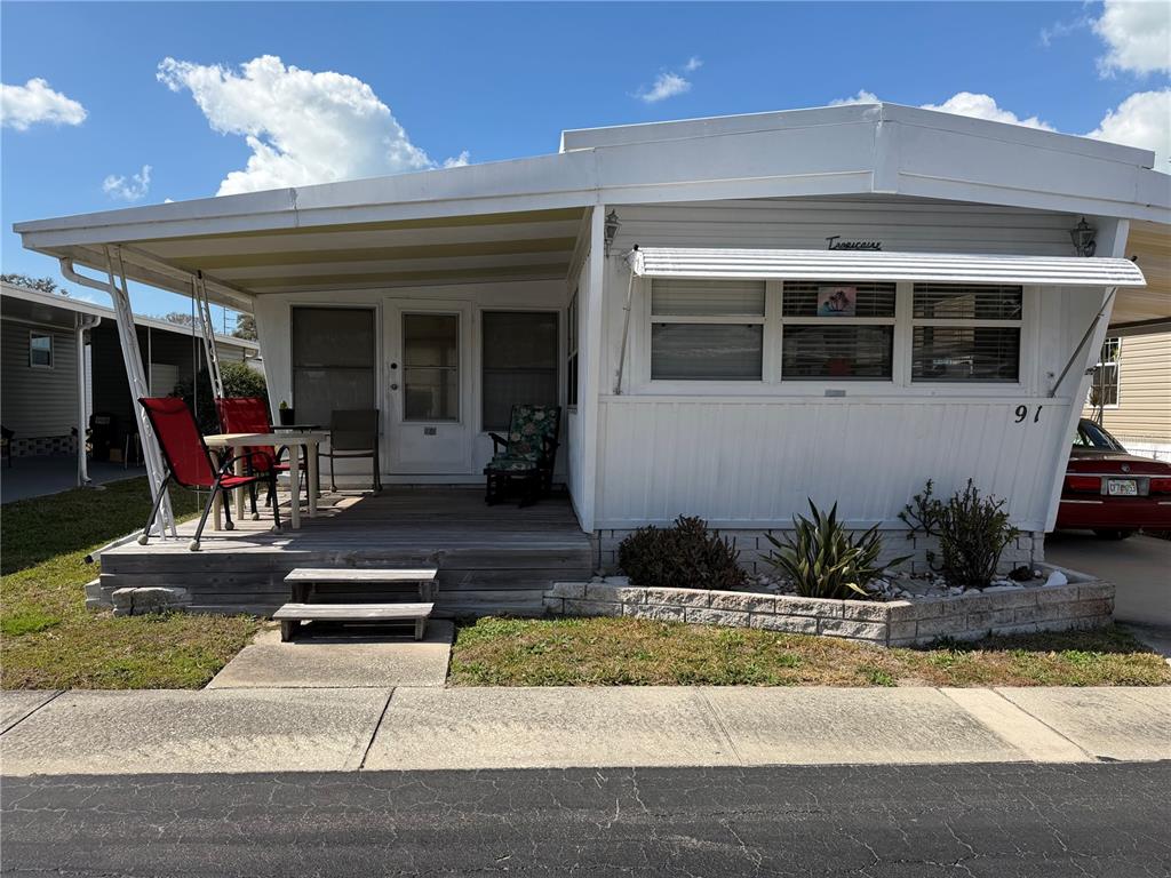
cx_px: 586
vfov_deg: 56.8
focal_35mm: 24
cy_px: 439
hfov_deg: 71.6
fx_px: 812
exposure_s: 1/4975
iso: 80
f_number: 1.78
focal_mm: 6.76
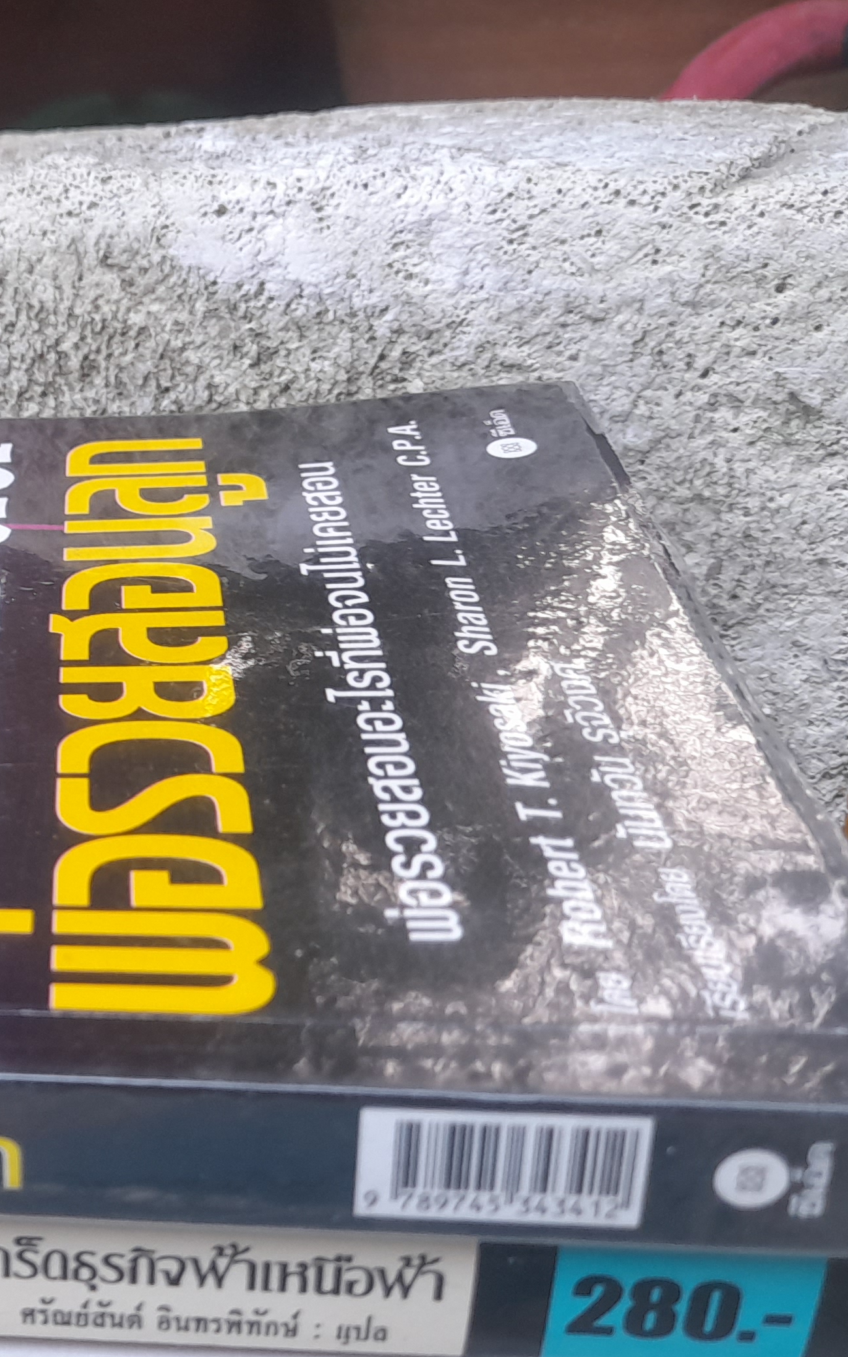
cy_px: 677
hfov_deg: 22.6
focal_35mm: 51
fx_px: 1886
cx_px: -255
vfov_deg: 39.6
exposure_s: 1/50
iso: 80
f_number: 2
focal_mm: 4.6
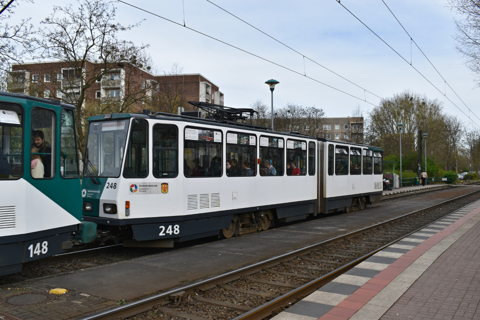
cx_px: 240
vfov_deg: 40.0
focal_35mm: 33
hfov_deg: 57.2
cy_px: 160
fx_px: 440
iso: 200
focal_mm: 22
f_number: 9
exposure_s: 1/320
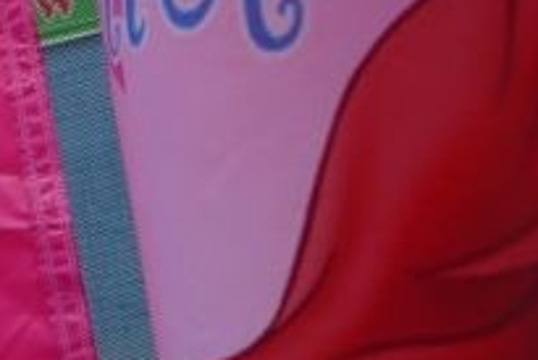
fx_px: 1795
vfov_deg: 11.0
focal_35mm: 120
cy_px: 551
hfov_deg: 13.7
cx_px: -635
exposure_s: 1/400
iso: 100
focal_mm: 16
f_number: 5.6
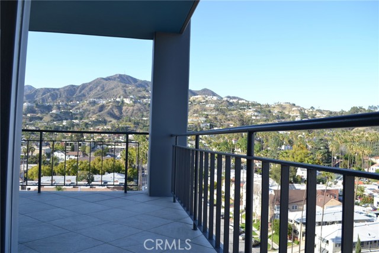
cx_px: 190
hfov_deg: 67.4
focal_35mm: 27
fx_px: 284
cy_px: 126
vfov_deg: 48.0
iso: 100
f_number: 6.3
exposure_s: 1/160
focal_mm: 18
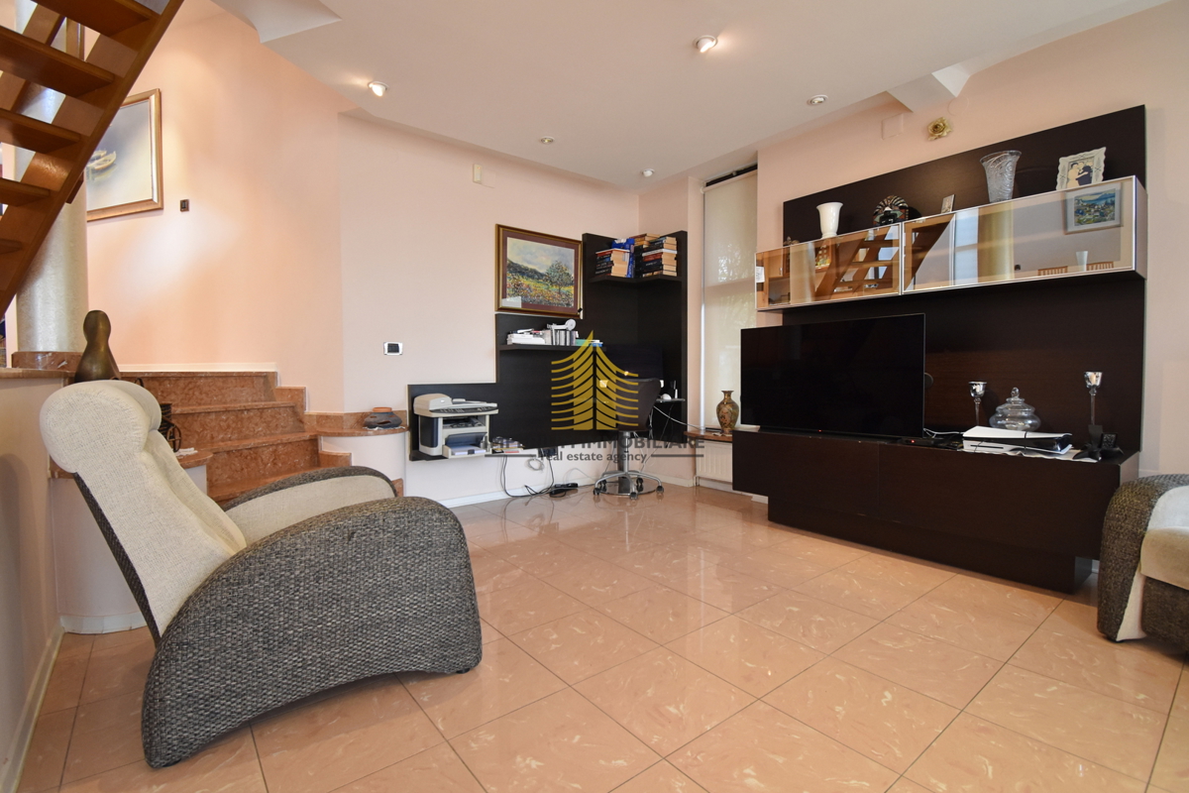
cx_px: 594
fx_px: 495
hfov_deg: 100.4
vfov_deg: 77.3
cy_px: 396
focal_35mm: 15
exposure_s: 1/30
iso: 1250
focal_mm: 10
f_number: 4.5
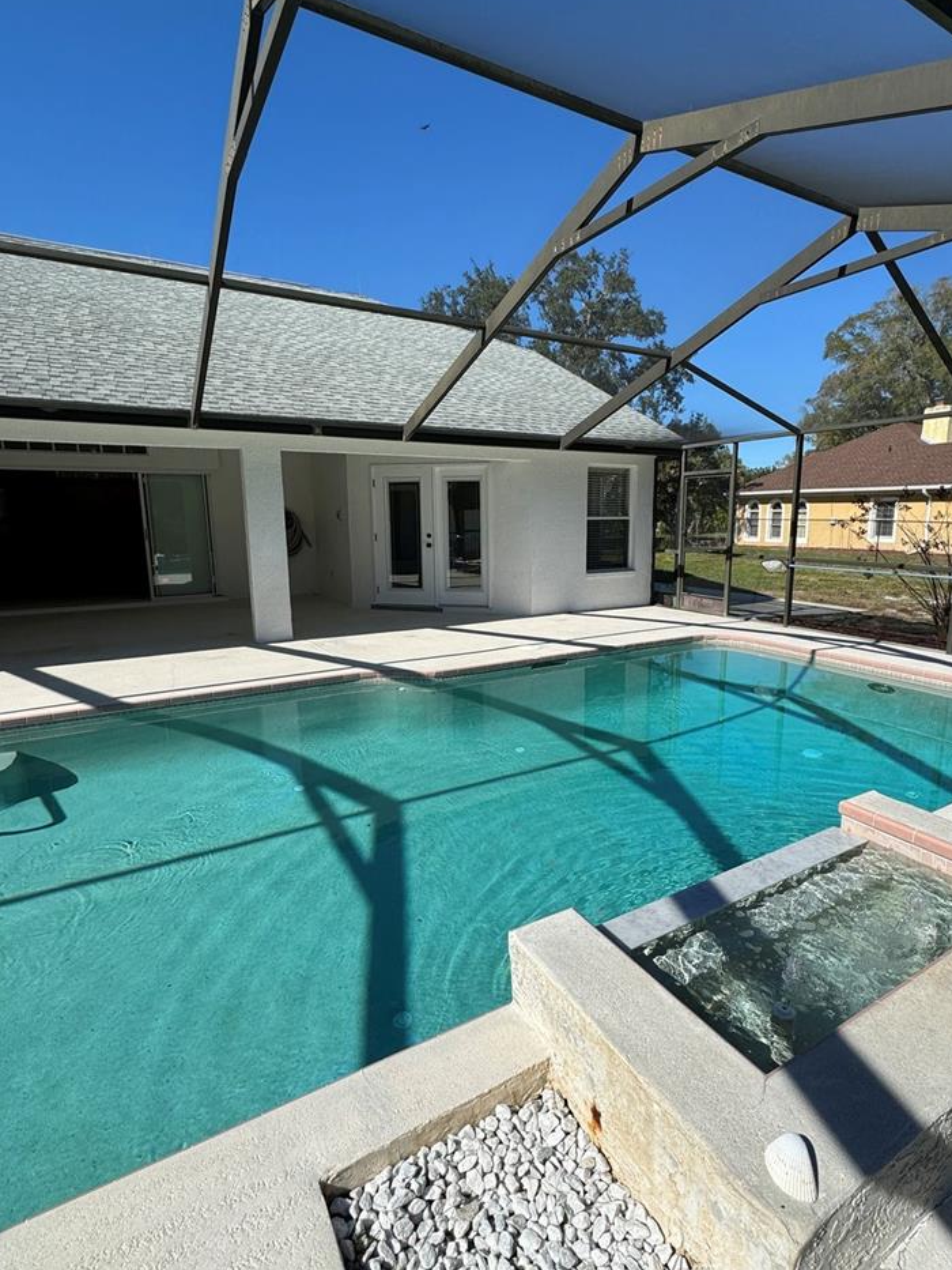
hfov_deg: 71.5
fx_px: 660
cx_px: 514
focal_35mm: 18
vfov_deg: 87.7
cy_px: 630
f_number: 2.2
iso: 50
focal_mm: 2.22
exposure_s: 1/1672
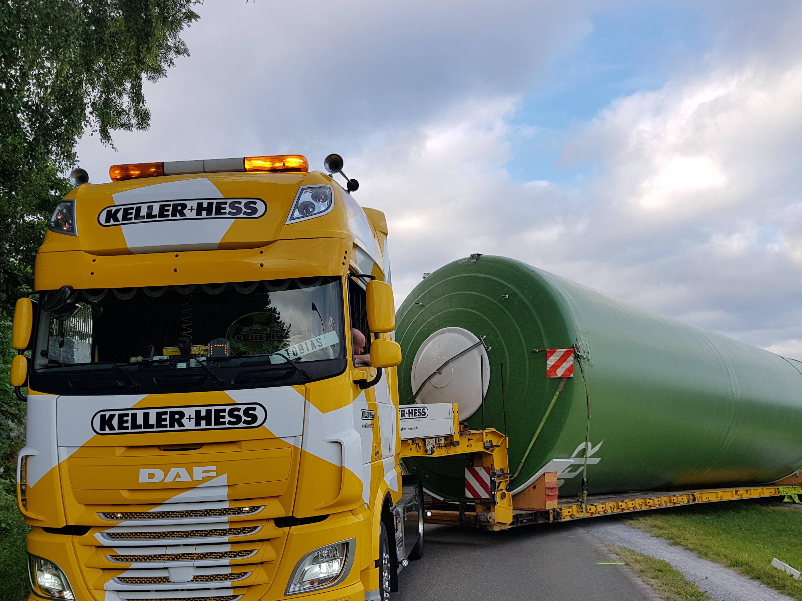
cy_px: 357
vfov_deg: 42.8
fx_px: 765
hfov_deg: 55.2
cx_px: 449
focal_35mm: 33
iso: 40
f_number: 1.7
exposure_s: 1/606
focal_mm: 4.2
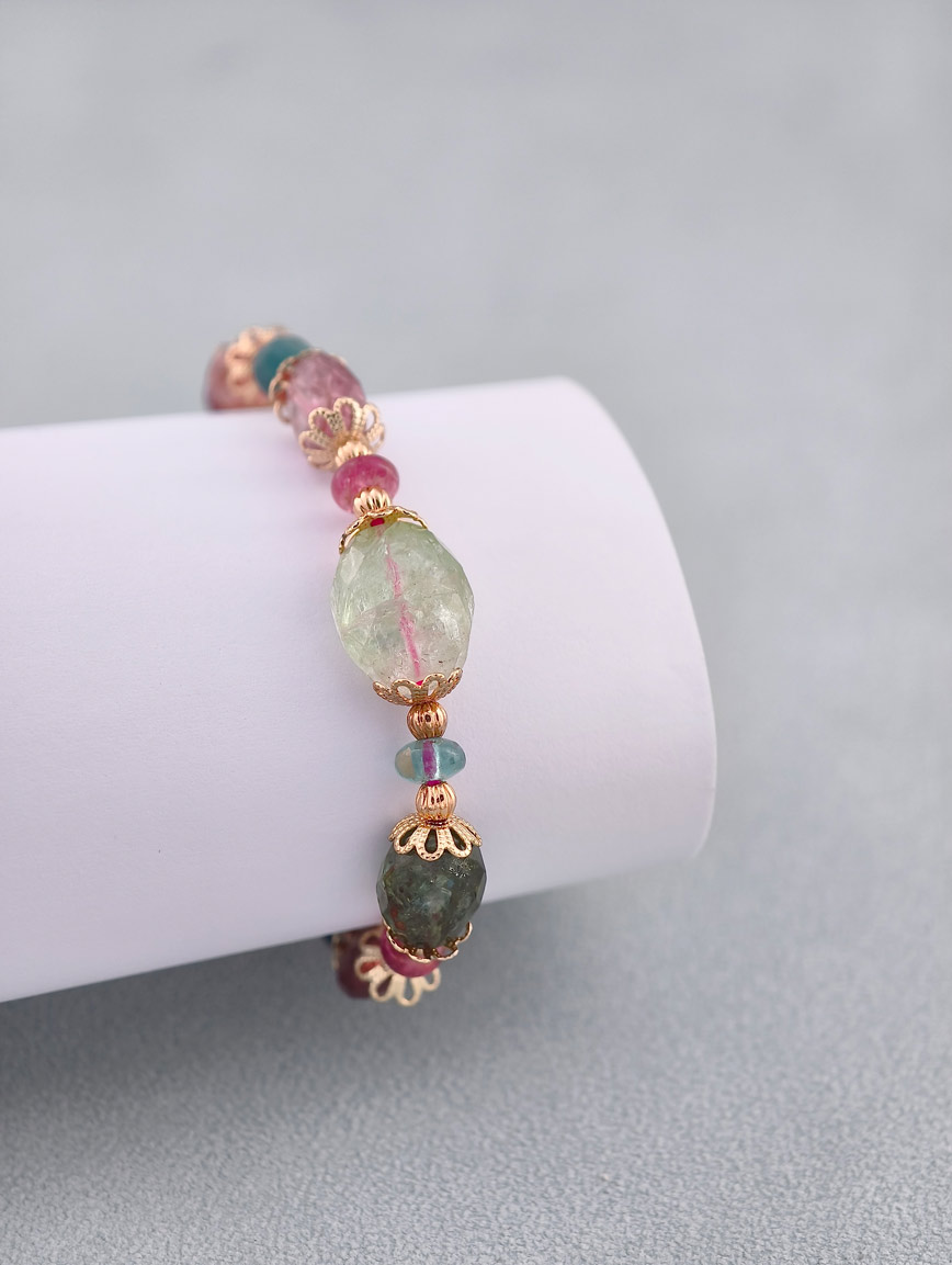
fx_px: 3109
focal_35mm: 85
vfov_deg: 23.0
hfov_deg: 17.4
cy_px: 632
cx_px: 476
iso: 125
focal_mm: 22.48
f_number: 2.67
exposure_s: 1/160
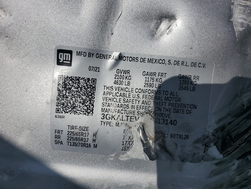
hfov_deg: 67.3
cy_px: 94
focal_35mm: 26
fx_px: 189
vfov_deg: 53.1
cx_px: 126
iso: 51
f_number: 1.5
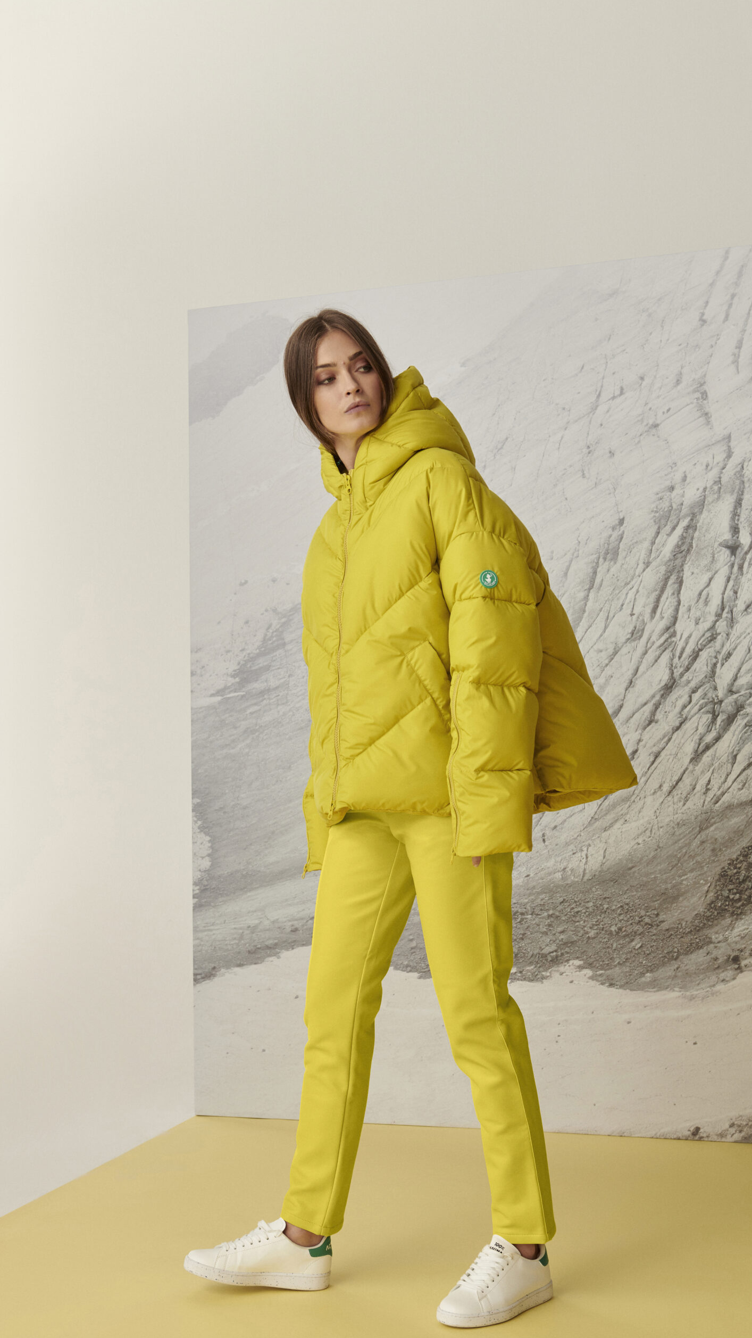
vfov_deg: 42.9
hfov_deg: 24.9
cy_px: 662
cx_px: 365
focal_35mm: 48
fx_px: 1702
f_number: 8
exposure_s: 1/160
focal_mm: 45
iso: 160
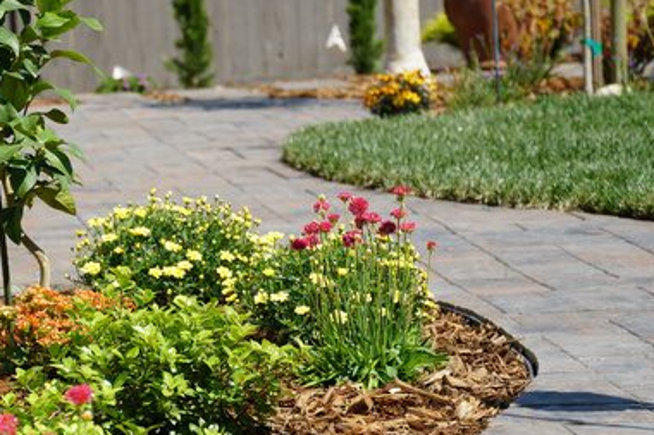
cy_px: 163
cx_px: 172
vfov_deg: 7.7
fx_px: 3228
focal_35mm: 178
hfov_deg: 11.5
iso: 100
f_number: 5.6
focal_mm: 75
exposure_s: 1/500
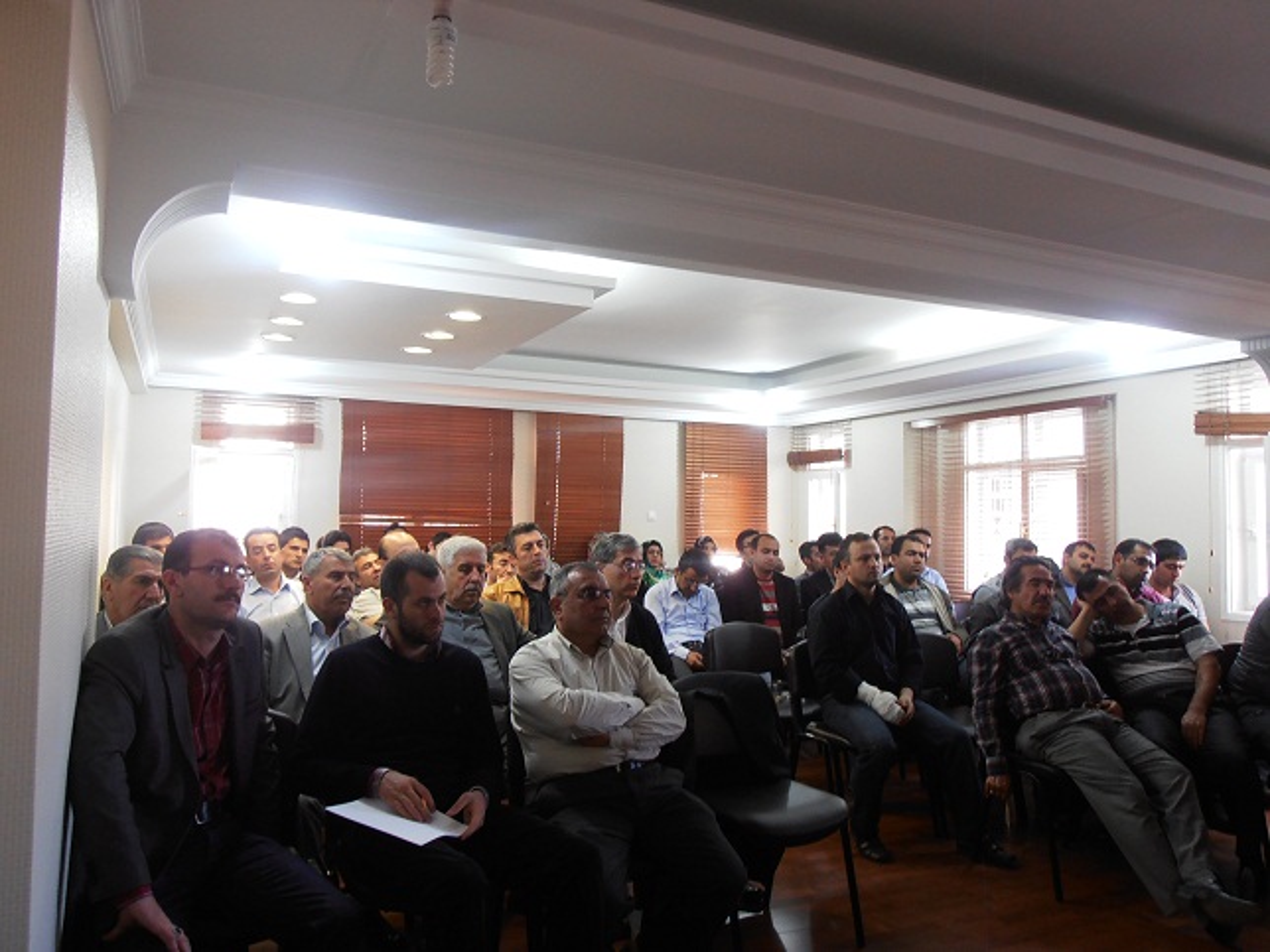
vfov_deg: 46.8
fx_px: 1101
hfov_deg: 60.0
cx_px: 635
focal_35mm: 30
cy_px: 476
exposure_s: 1/8
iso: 125
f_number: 3.5
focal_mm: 5.25
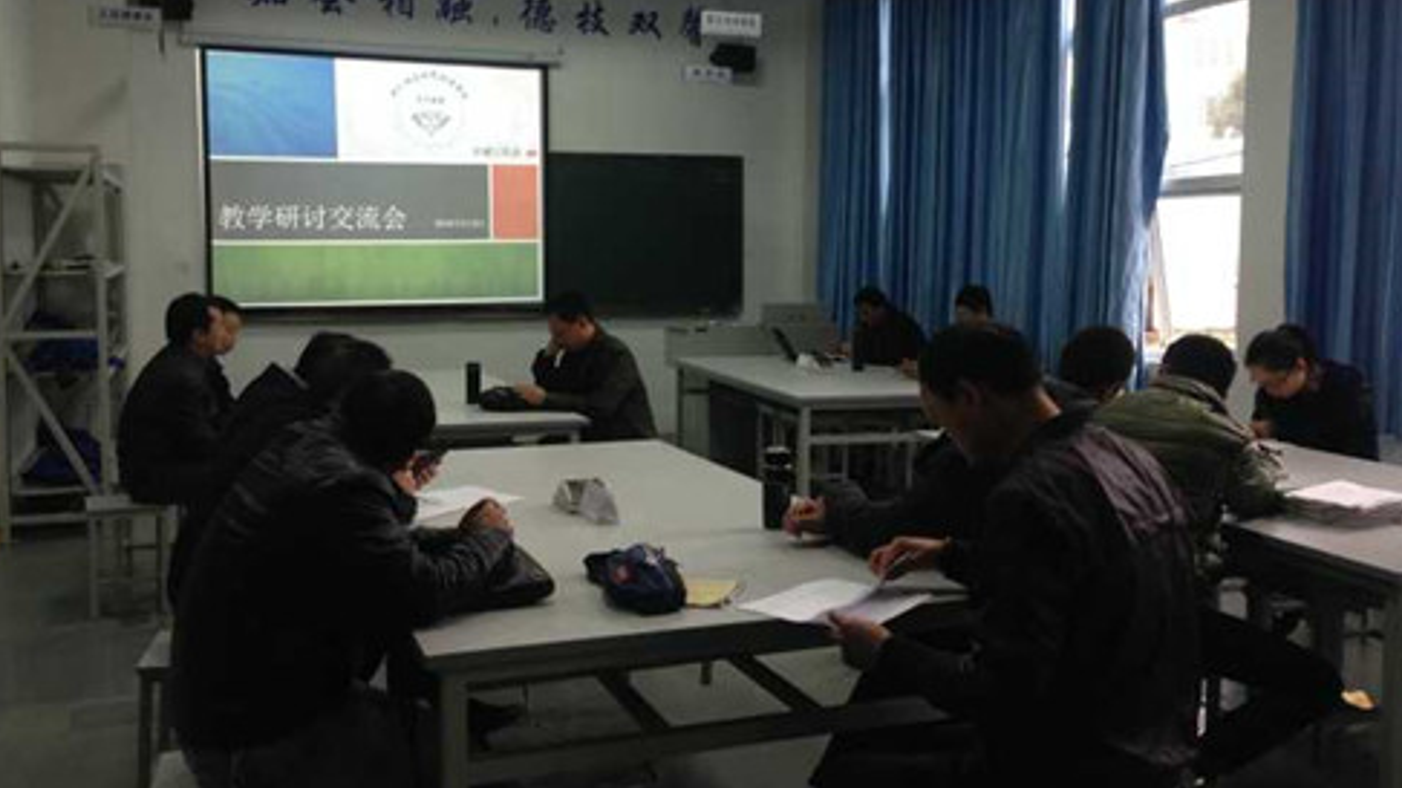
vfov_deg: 31.9
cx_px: 692
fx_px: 1375
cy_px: 322
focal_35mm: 37
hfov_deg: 54.0
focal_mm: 4.12
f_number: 2.4
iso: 100
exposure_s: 1/20
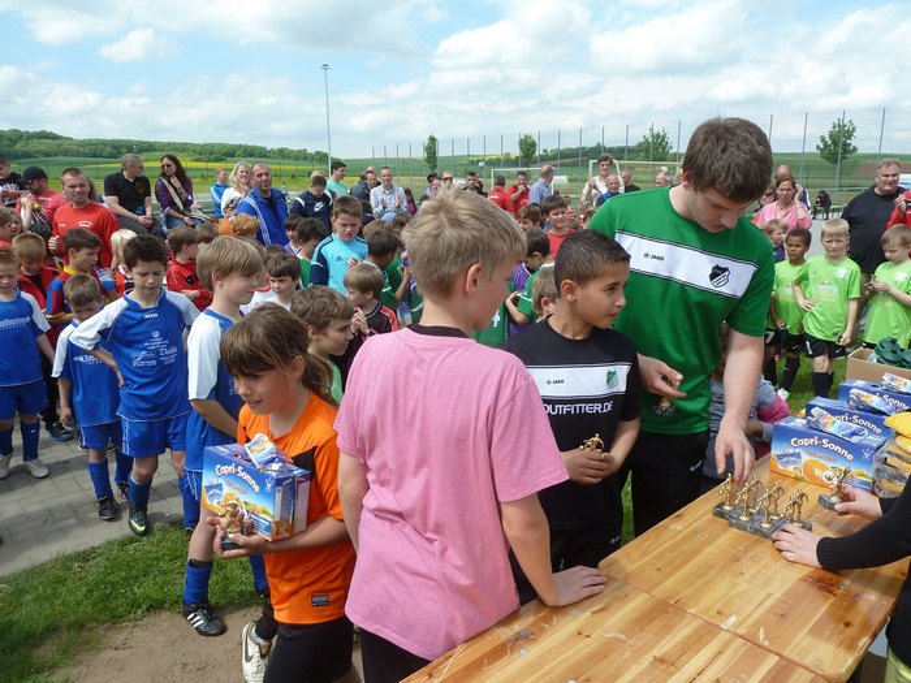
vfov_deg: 54.9
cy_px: 342
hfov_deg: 69.4
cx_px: 456
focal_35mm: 25
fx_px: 658
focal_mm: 4.1
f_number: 4
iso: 80
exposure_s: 1/400
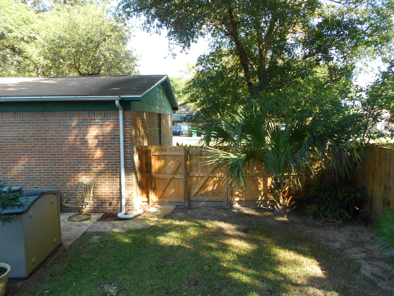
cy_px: 148
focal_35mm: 26
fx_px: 296
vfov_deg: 53.1
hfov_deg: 67.3
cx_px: 197
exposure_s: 1/80
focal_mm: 4.6
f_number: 3.2
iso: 80
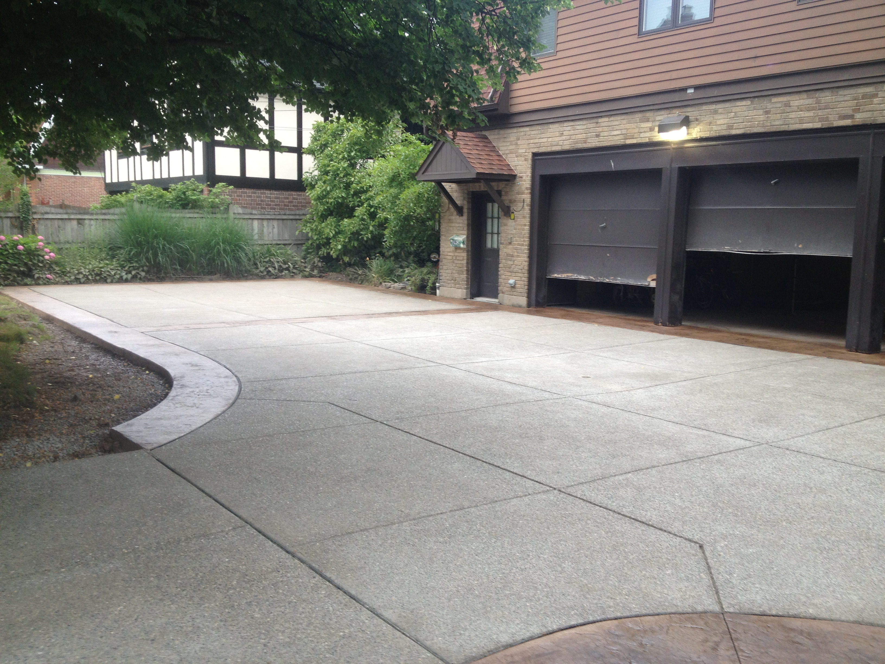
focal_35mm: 35
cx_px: 442
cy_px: 332
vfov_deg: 40.7
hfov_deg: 52.6
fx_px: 895
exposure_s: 1/60
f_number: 2.4
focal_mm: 4.28
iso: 64
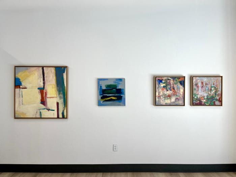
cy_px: 88
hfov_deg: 67.3
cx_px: 118
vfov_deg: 53.1
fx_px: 177
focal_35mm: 26
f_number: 1.6
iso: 40
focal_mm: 5.1
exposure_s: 1/189
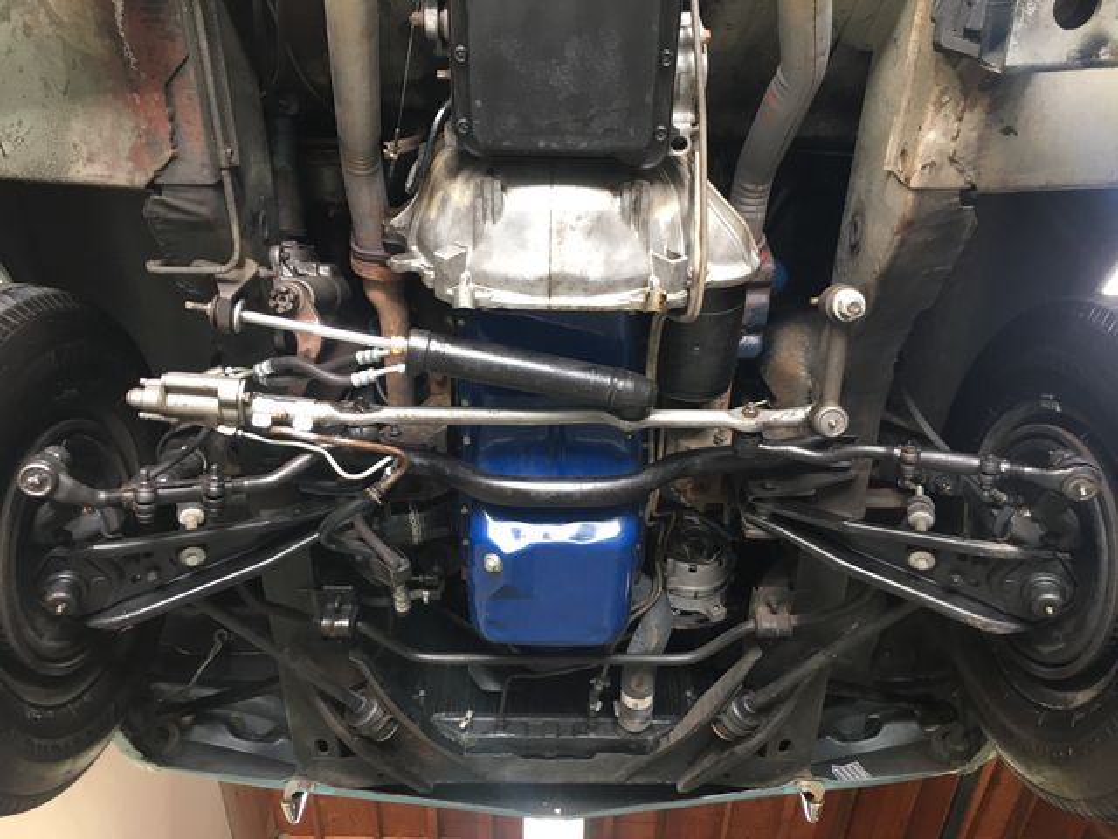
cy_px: 420
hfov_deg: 61.7
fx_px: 937
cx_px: 559
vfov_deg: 48.2
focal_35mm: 29
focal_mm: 4.15
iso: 80
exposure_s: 1/30
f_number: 2.2
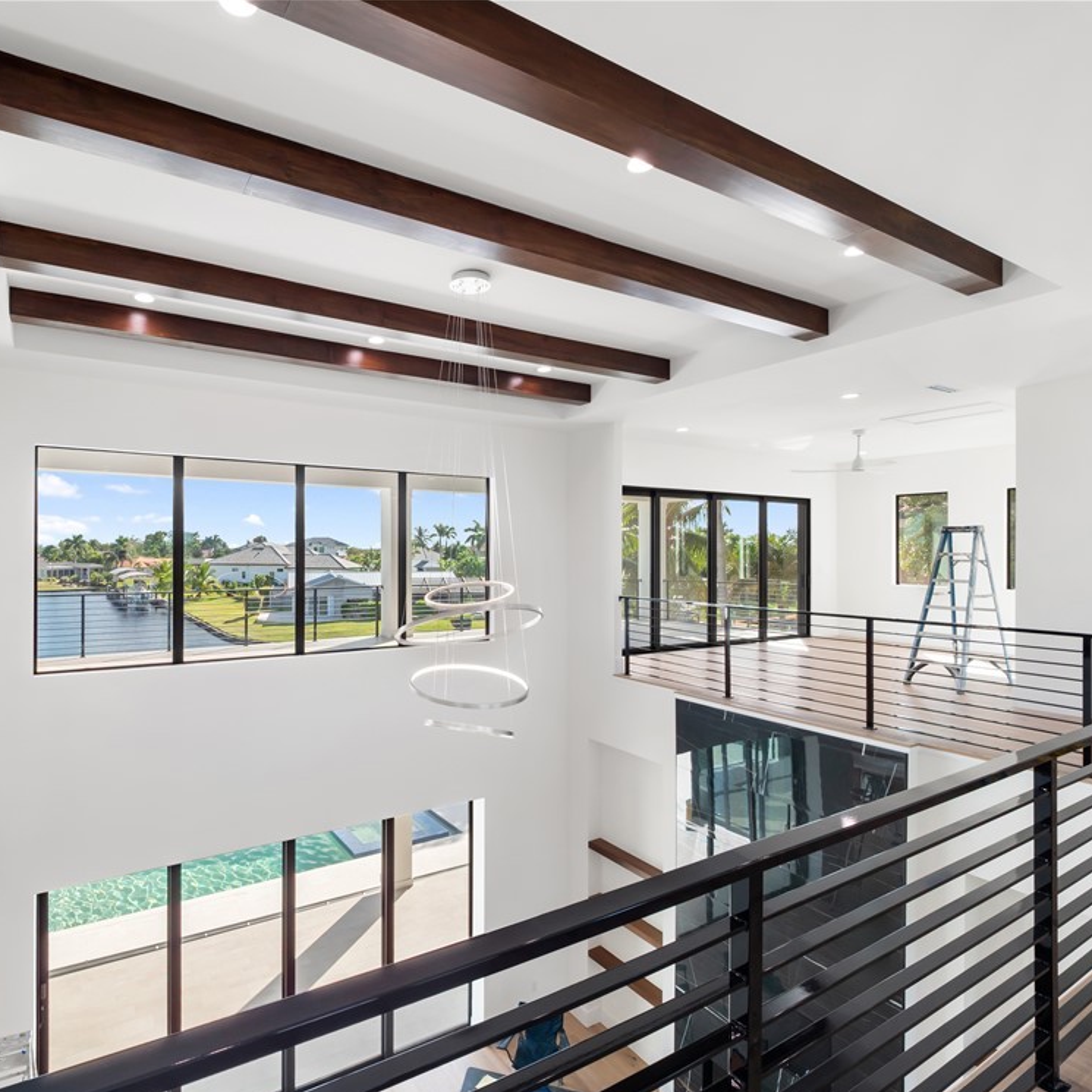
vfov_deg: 83.9
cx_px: 428
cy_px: 561
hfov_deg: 82.8
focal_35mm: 17
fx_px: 607
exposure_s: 1/25
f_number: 7.1
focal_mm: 7
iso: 200
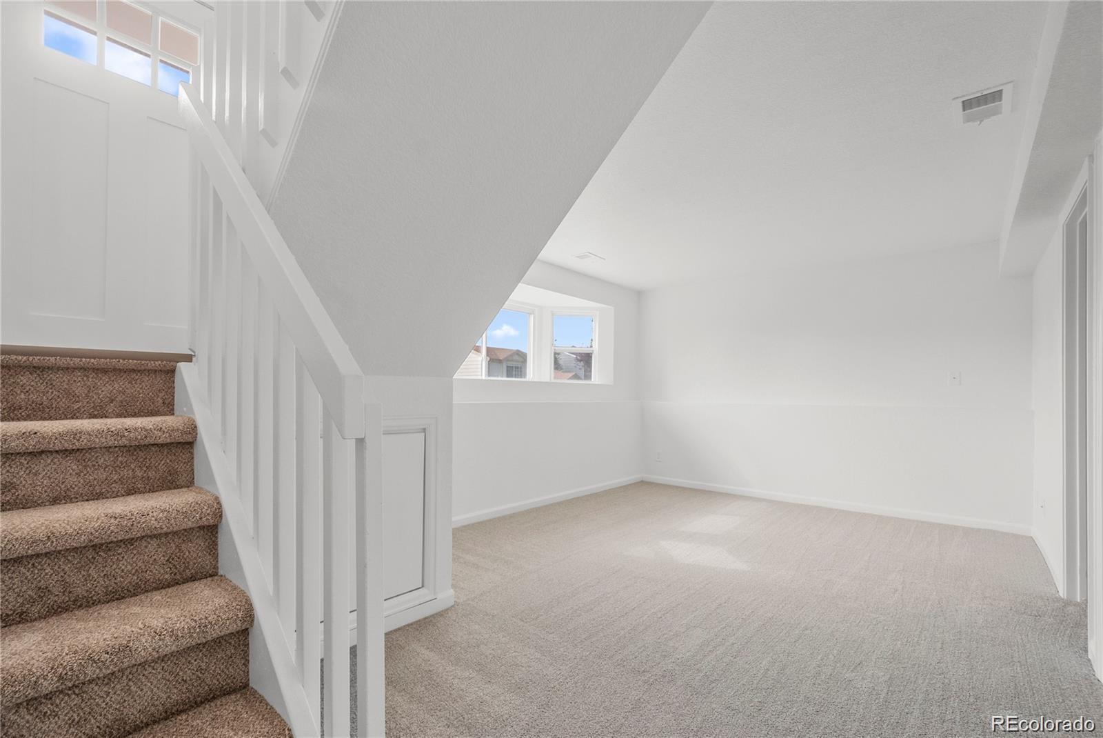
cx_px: 552
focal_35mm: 15
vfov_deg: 77.4
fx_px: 460
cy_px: 369
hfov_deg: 100.3
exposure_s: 1/6
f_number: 8
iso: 200
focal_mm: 10
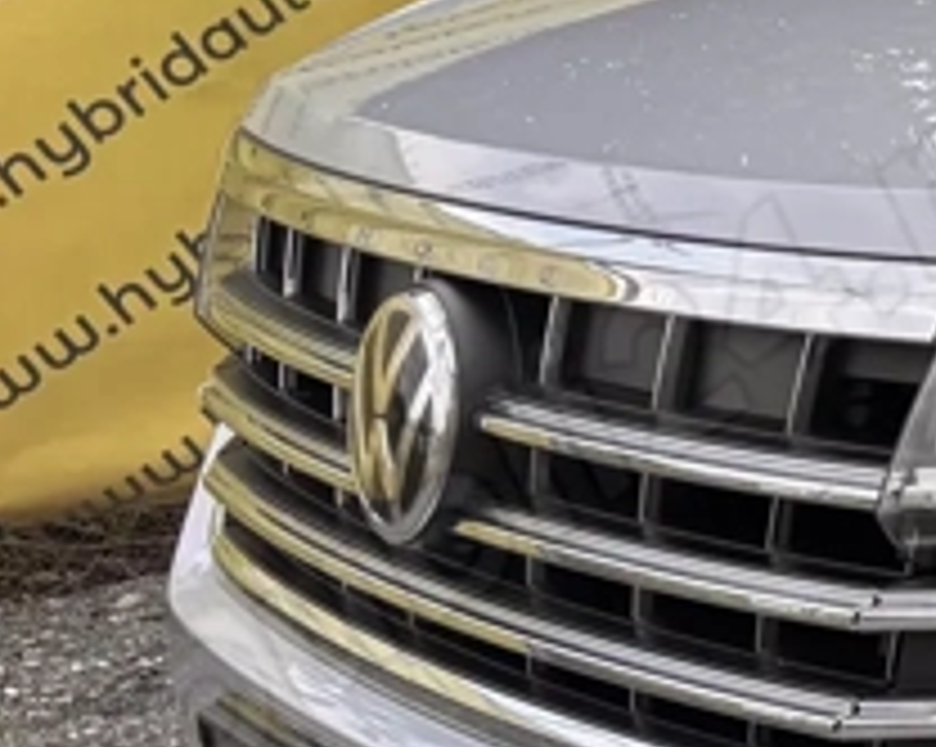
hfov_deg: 12.6
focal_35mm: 122
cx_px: 2187
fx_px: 3376
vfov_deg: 12.6
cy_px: 504
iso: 50
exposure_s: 1/1205
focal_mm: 5.96
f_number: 1.6
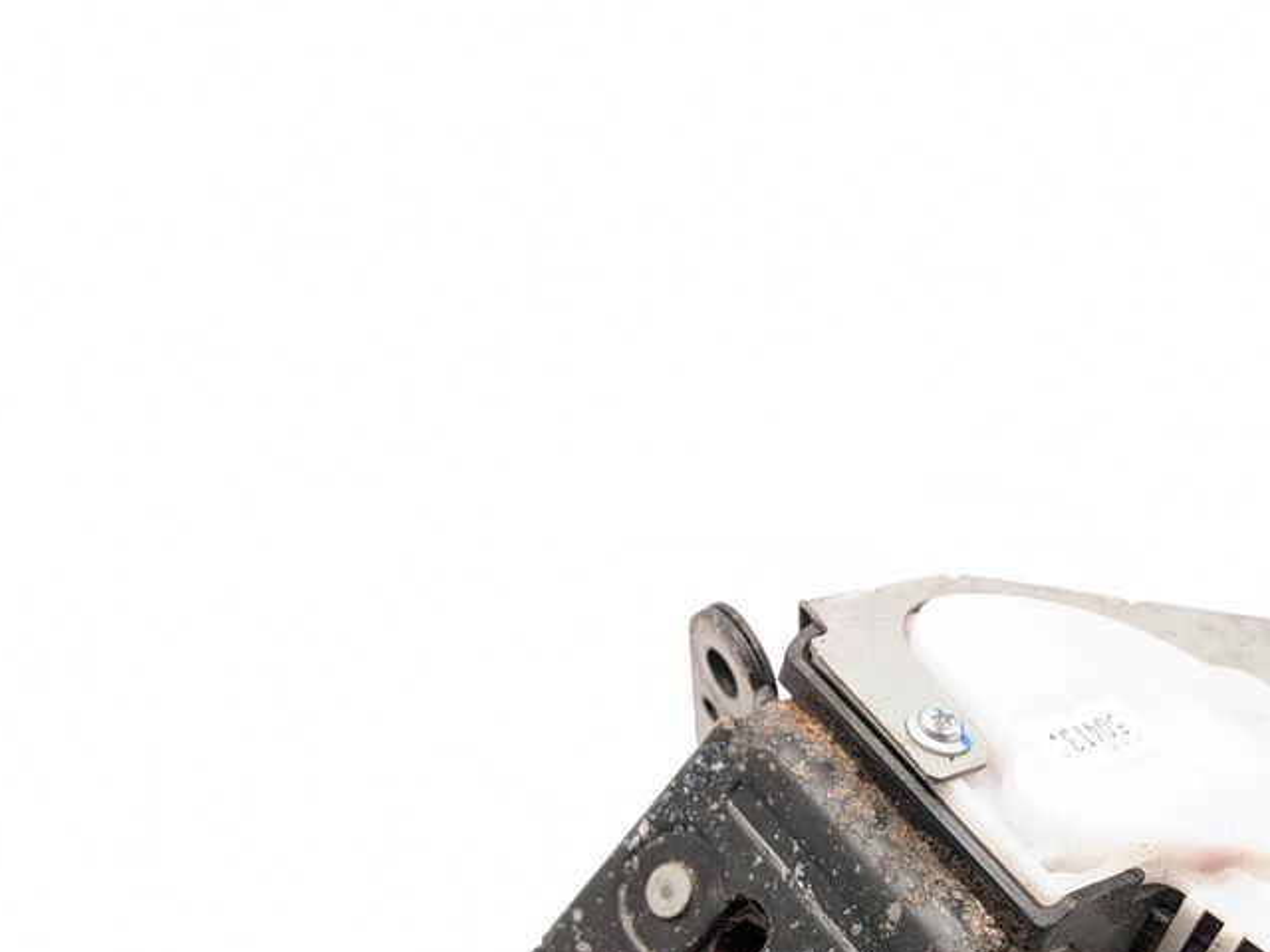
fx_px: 1761
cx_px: 923
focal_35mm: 48
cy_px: 853
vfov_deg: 29.1
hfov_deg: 38.8
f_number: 1.68
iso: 19
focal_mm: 6.9
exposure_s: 1/40
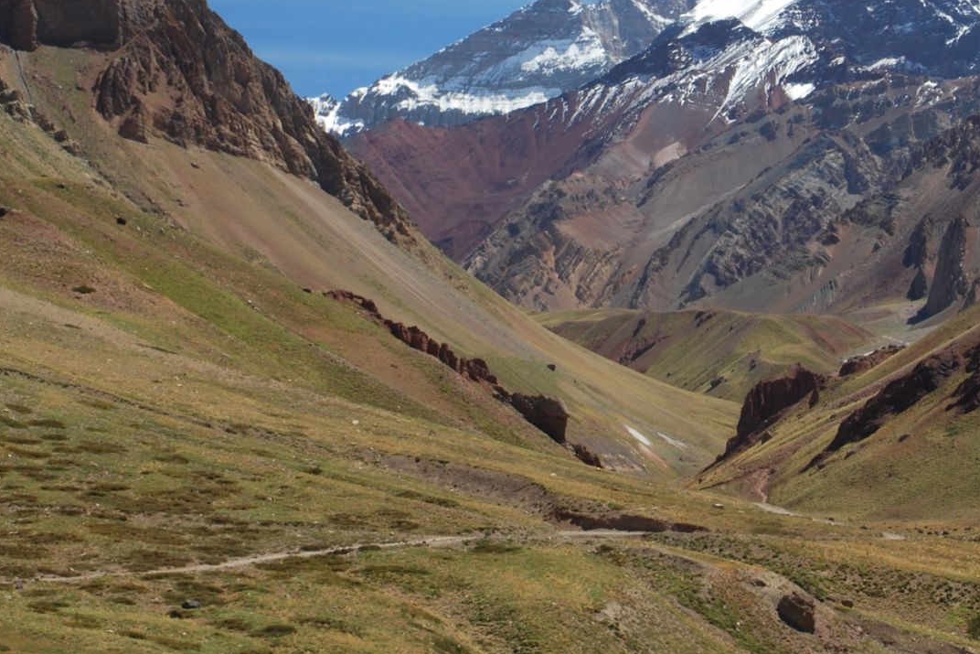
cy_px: 370
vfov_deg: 12.6
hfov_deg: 18.6
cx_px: 740
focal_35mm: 109
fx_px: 2967
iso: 100
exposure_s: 1/25
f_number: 14
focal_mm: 38
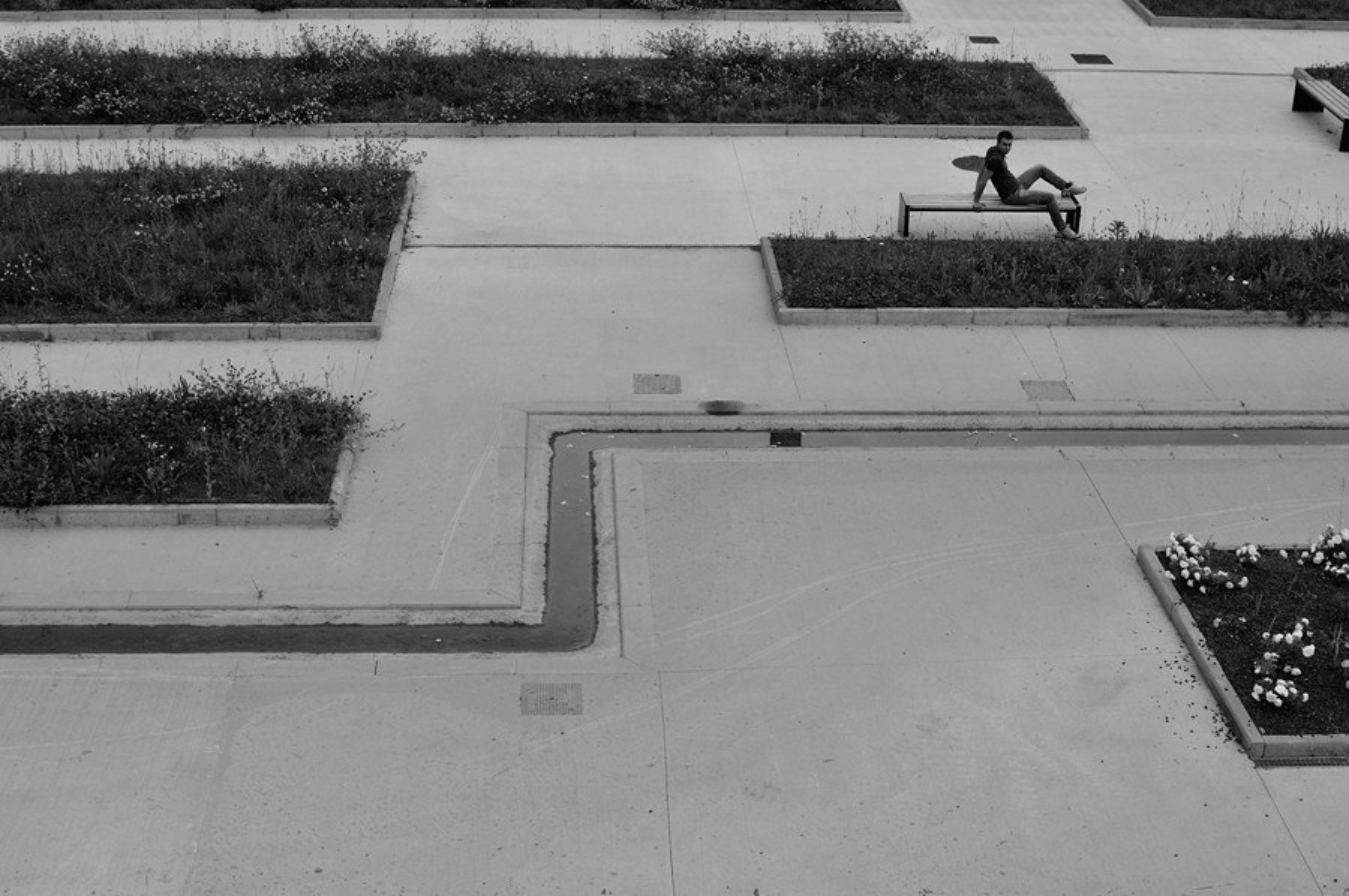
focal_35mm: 52
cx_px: 674
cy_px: 448
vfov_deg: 25.7
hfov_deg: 37.9
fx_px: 1965
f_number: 8
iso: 200
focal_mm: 35
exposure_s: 1/160
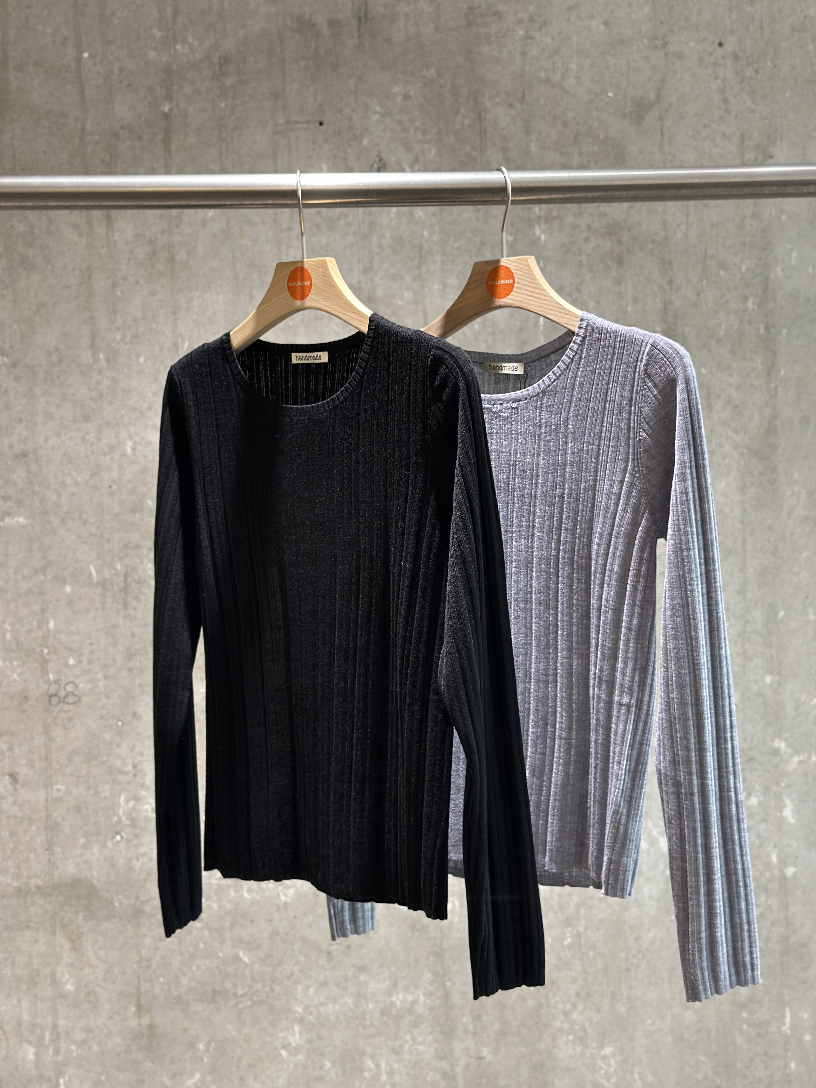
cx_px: 408
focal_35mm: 48
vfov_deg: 39.7
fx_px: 1509
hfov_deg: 30.3
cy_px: 544
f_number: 1.78
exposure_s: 1/100
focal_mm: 6.86
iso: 250
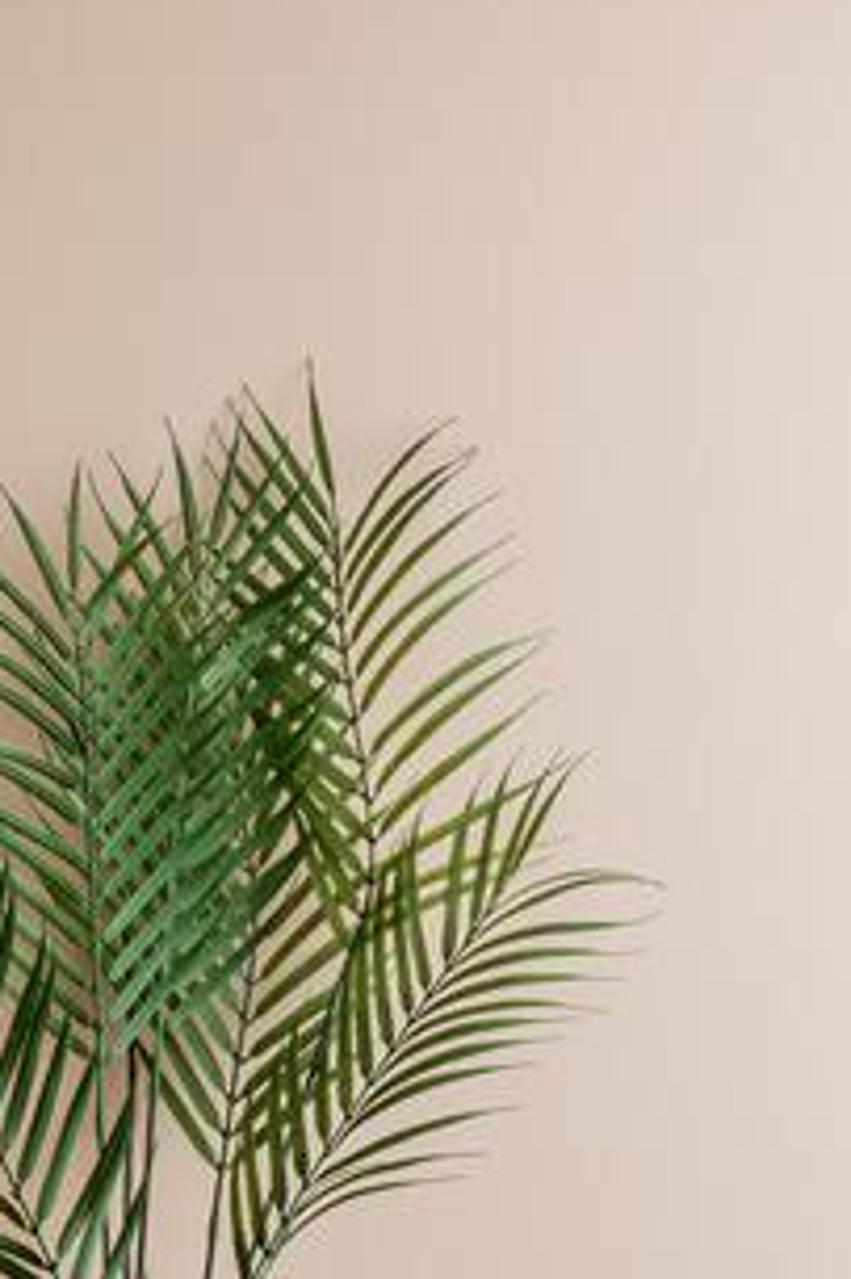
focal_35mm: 274
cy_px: 981
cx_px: 231
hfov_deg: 5.0
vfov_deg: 7.5
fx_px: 9726
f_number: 13
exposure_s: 1.6
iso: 50
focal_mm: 116
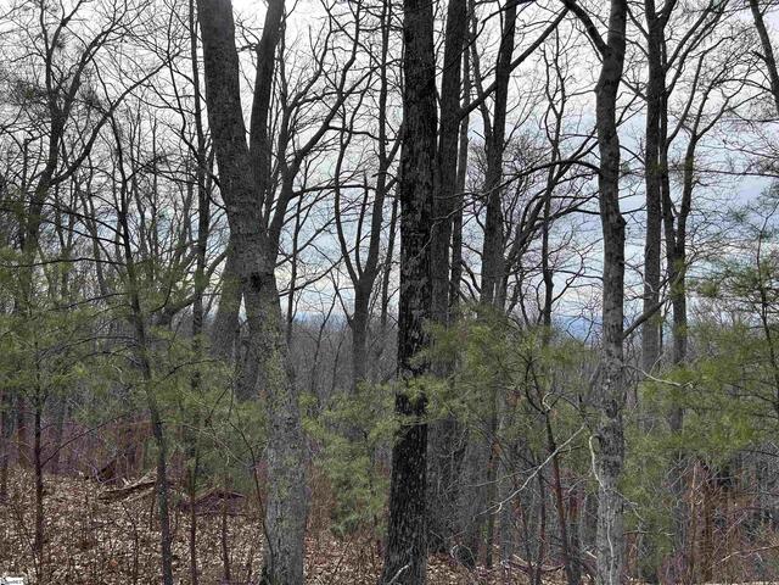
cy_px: 292
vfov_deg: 53.1
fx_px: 585
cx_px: 390
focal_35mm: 26
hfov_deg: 67.3
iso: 50
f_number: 1.5
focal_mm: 5.7
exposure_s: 1/2083
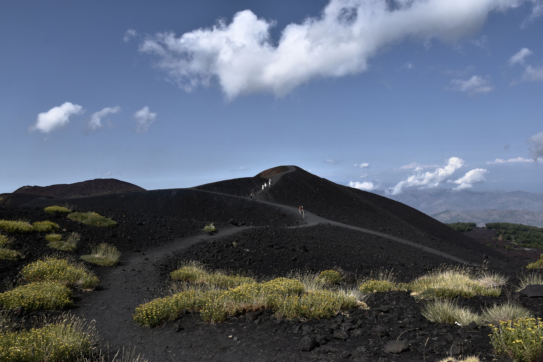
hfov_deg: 67.4
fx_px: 407
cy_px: 181
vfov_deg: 47.9
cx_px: 272
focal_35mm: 27
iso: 100
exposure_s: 1/250
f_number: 11
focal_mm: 18
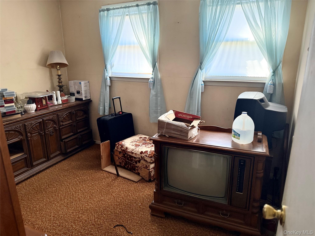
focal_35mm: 24
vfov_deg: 56.8
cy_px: 118
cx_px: 158
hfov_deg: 71.6
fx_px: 218
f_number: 1.78
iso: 500
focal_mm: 6.76
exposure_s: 1/60
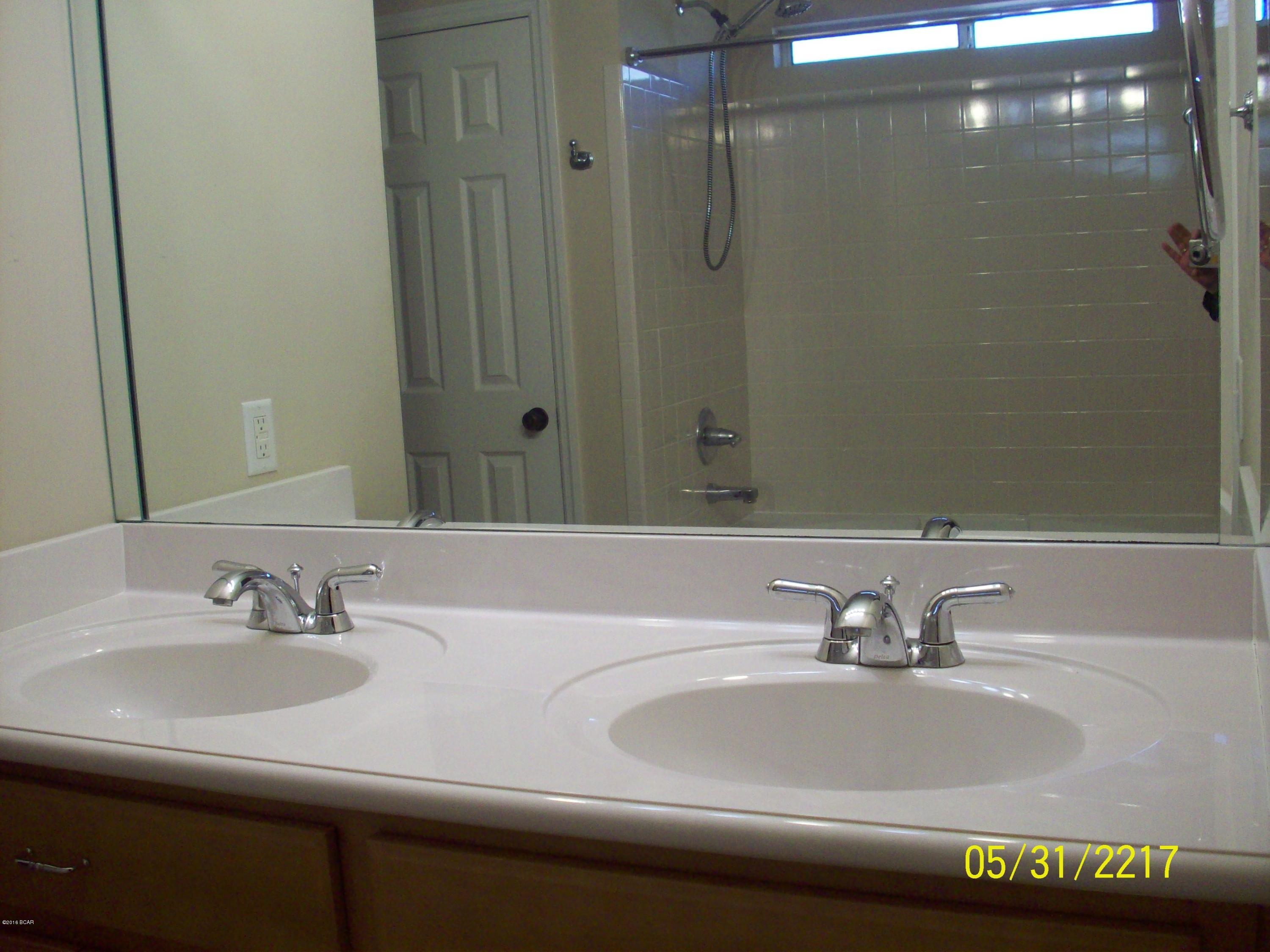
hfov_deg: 50.1
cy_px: 476
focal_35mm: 37
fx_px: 1357
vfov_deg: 38.7
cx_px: 635
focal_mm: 6.2
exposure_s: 1/39.3
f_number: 2.8
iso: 160
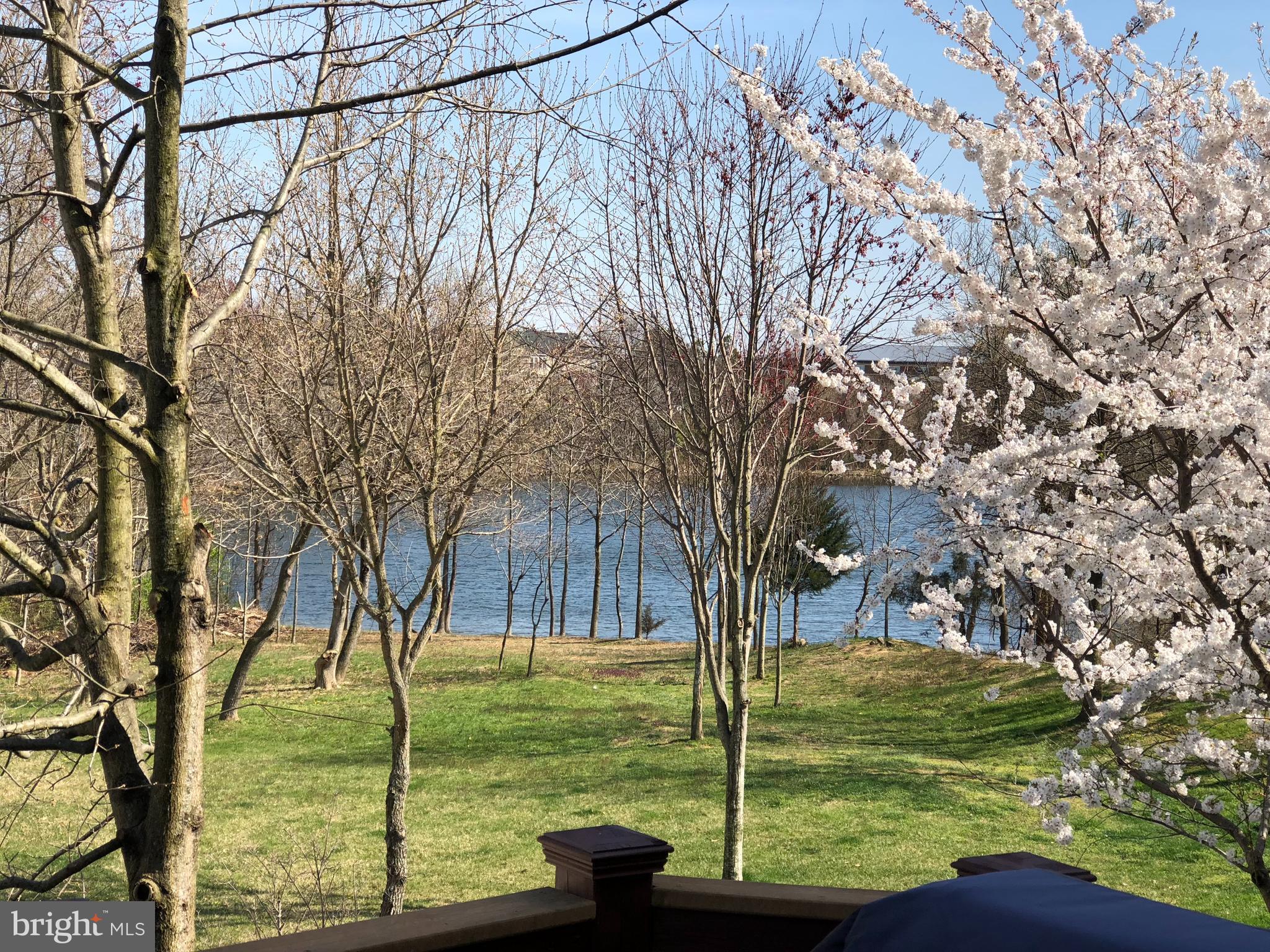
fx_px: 2091
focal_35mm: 57
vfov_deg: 25.7
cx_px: 635
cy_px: 476
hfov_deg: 33.8
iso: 20
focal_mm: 6.6
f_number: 2.8
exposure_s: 1/552
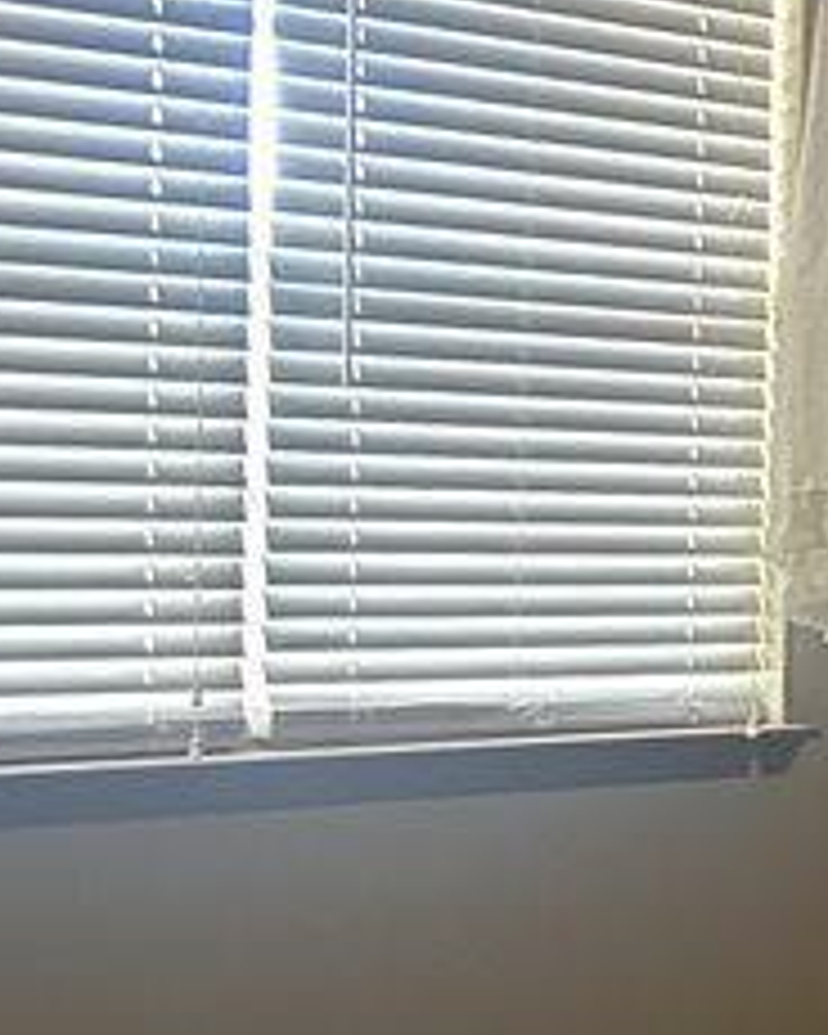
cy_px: 652
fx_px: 3247
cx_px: 1188
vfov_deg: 18.1
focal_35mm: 106
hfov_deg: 13.8
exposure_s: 1/40
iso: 500
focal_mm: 5.7
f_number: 1.5
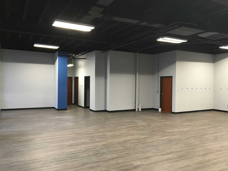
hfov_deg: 61.7
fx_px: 191
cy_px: 86
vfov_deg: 48.2
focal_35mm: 29
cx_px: 114
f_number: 2.2
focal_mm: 4.15
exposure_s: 1/30
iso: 125
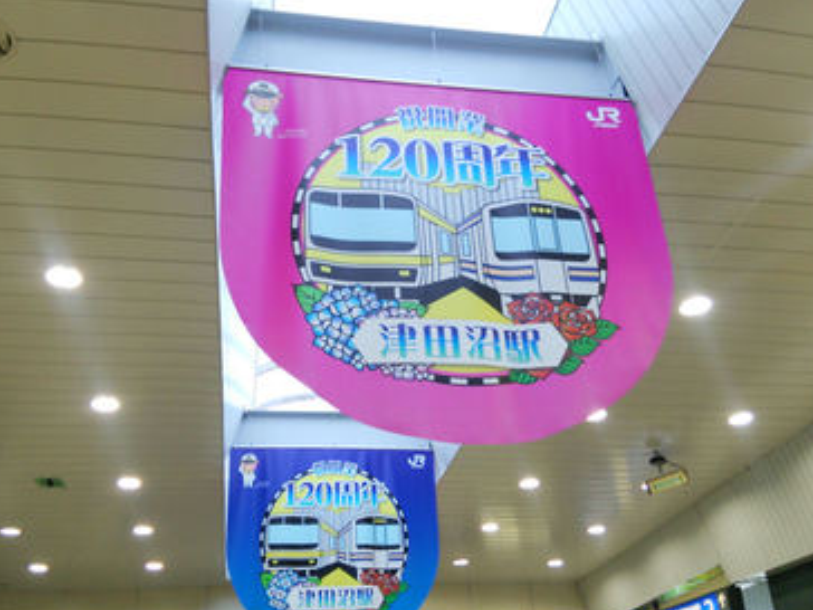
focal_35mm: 33
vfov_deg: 42.9
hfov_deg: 55.3
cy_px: 313
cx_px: 375
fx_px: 775
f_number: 1.94
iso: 80
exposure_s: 1/59
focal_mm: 4.06
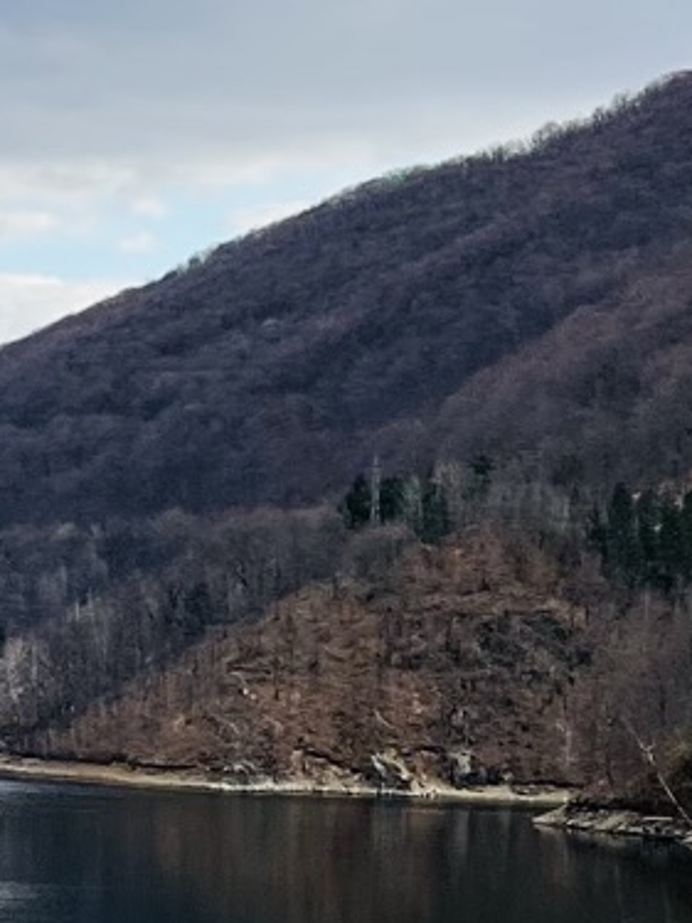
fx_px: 3787
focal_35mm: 142
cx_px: -209
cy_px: 500
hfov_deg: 10.2
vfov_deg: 13.9
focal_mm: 5.1
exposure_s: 1/1748
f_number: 1.6
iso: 50
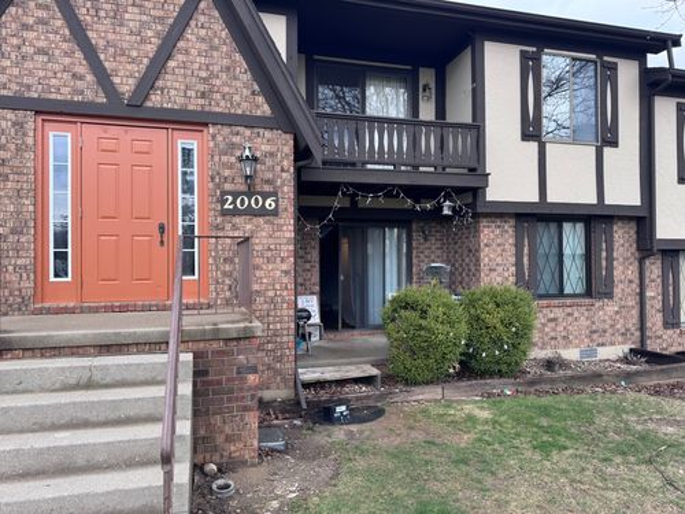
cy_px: 257
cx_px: 342
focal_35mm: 24
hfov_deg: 71.6
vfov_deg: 56.8
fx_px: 475
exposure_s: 1/150
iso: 64
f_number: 1.78
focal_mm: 6.76
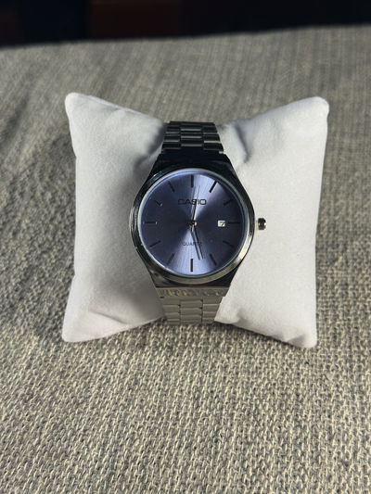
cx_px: 186
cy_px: 247
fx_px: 686
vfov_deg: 39.6
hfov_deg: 30.3
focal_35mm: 48
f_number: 1.78
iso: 64
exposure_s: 1/167
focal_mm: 6.76
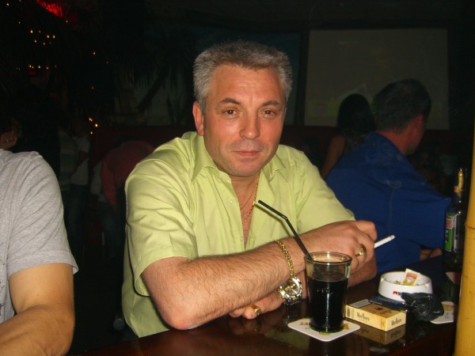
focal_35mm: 38
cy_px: 178
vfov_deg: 37.7
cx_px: 238
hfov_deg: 49.0
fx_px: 521
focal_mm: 7.9
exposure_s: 1/60
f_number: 2.8
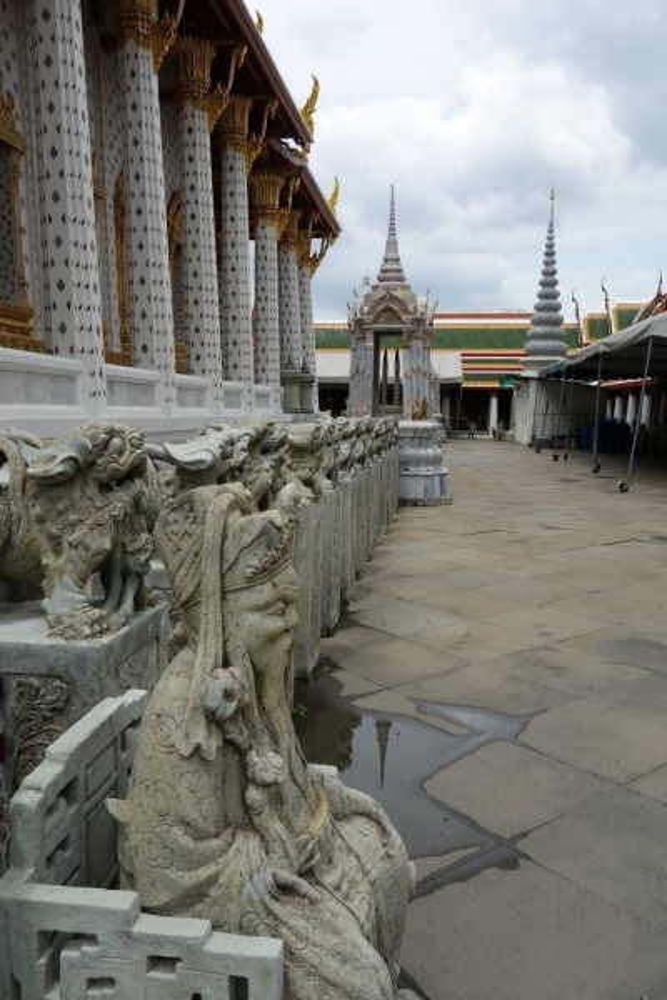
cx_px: 334
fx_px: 778
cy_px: 500
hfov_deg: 46.4
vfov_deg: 65.5
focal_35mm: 28
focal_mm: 10.4
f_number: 5.6
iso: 125
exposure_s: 1/500
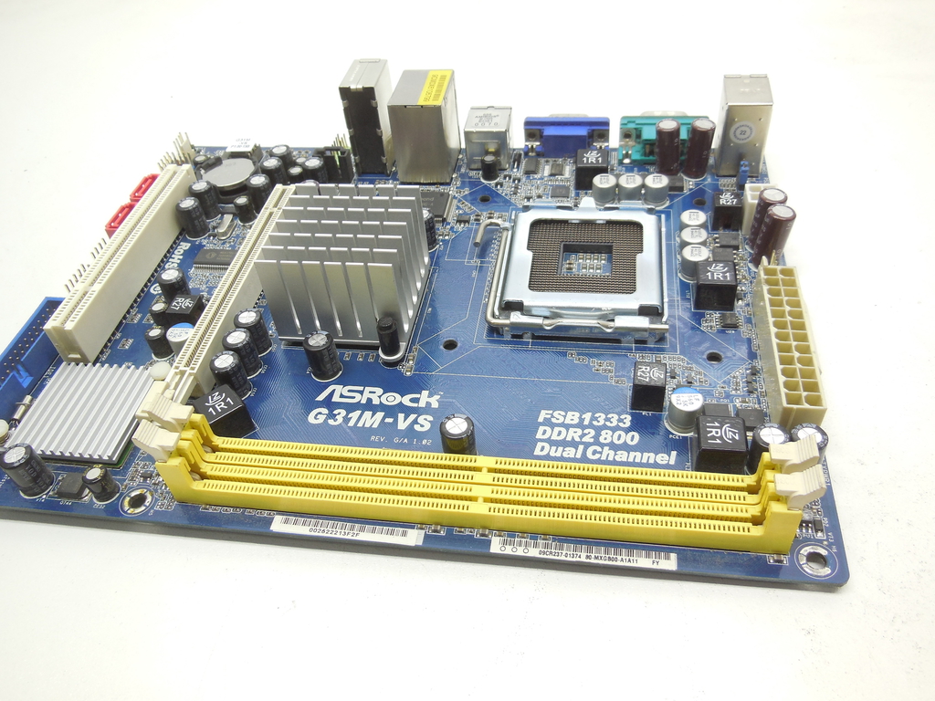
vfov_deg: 46.8
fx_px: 810
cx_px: 468
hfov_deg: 60.0
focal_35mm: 30
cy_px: 350
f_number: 3.2
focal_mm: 5.3
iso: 125
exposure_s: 1/80
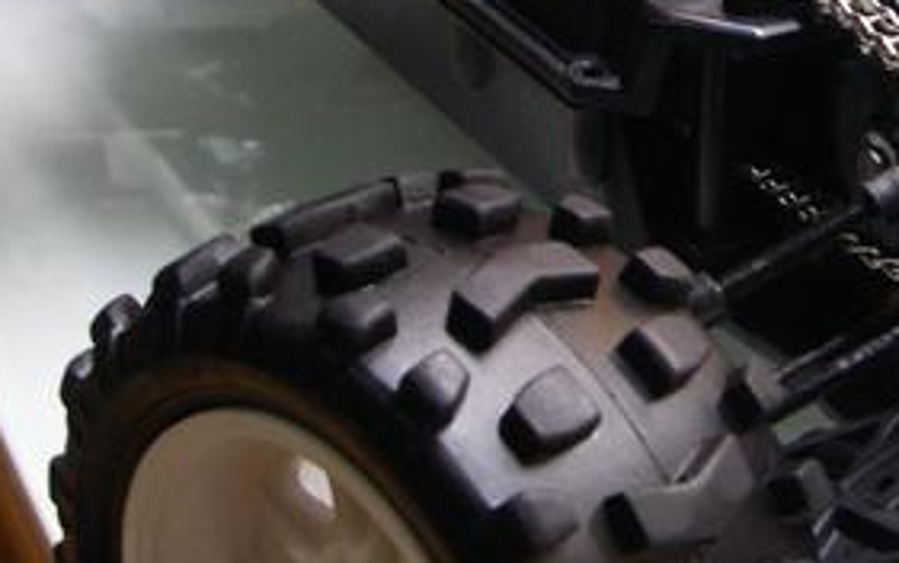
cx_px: 688
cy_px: 115
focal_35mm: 86
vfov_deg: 15.1
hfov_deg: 23.8
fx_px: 2108
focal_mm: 6.3
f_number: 3.3
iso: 160
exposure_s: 1/6
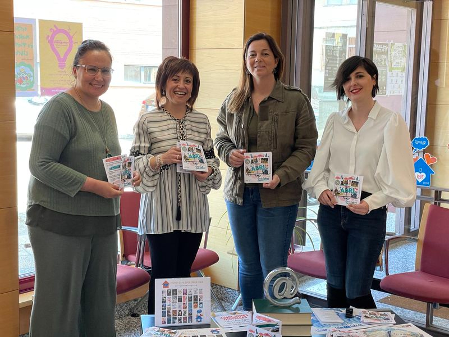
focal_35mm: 52
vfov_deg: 28.0
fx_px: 674
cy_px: 168
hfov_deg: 36.8
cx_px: 224
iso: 80
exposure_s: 1/100
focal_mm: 6
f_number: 2
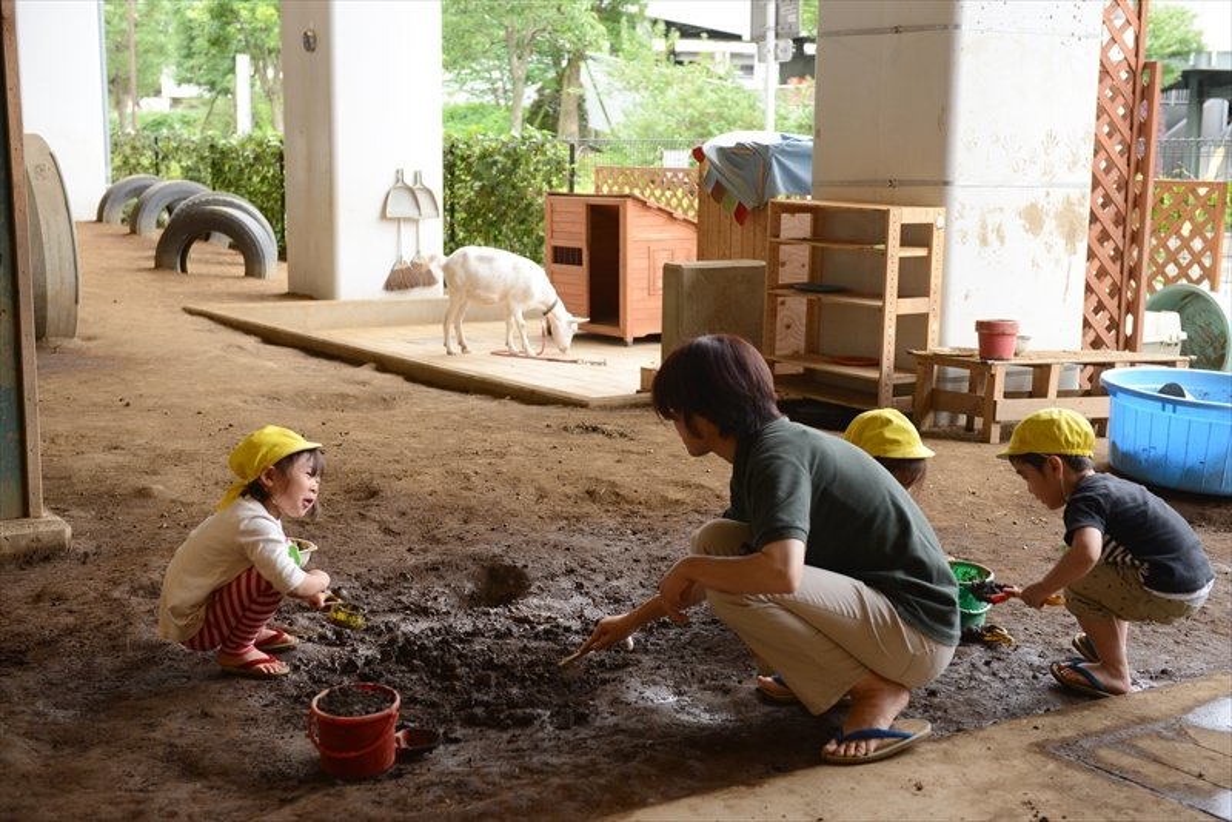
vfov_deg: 27.0
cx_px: 616
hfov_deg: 39.6
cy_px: 411
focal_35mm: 50
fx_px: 1712
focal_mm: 50
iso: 800
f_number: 4.5
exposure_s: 1/160
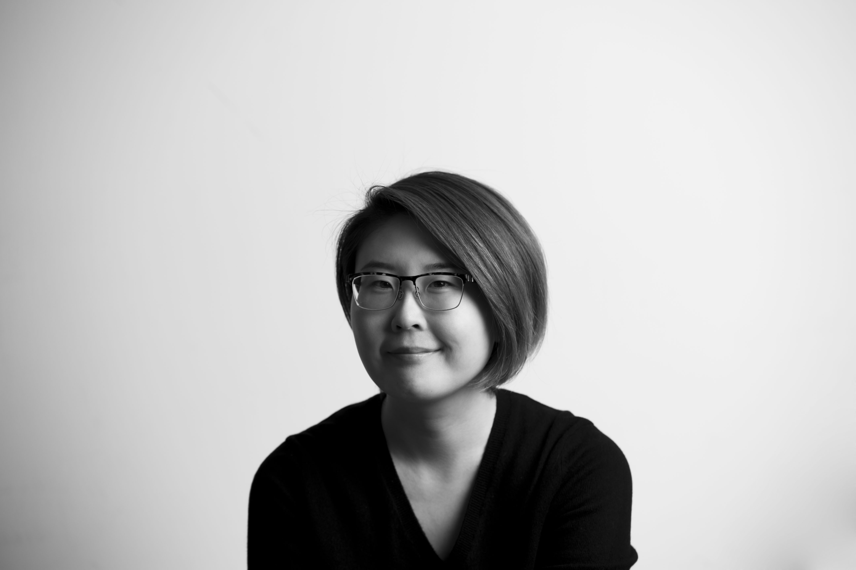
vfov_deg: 10.1
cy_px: 285
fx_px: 3208
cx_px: 428
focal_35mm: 135
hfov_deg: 15.2
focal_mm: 135
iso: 160
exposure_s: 1/60
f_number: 3.5
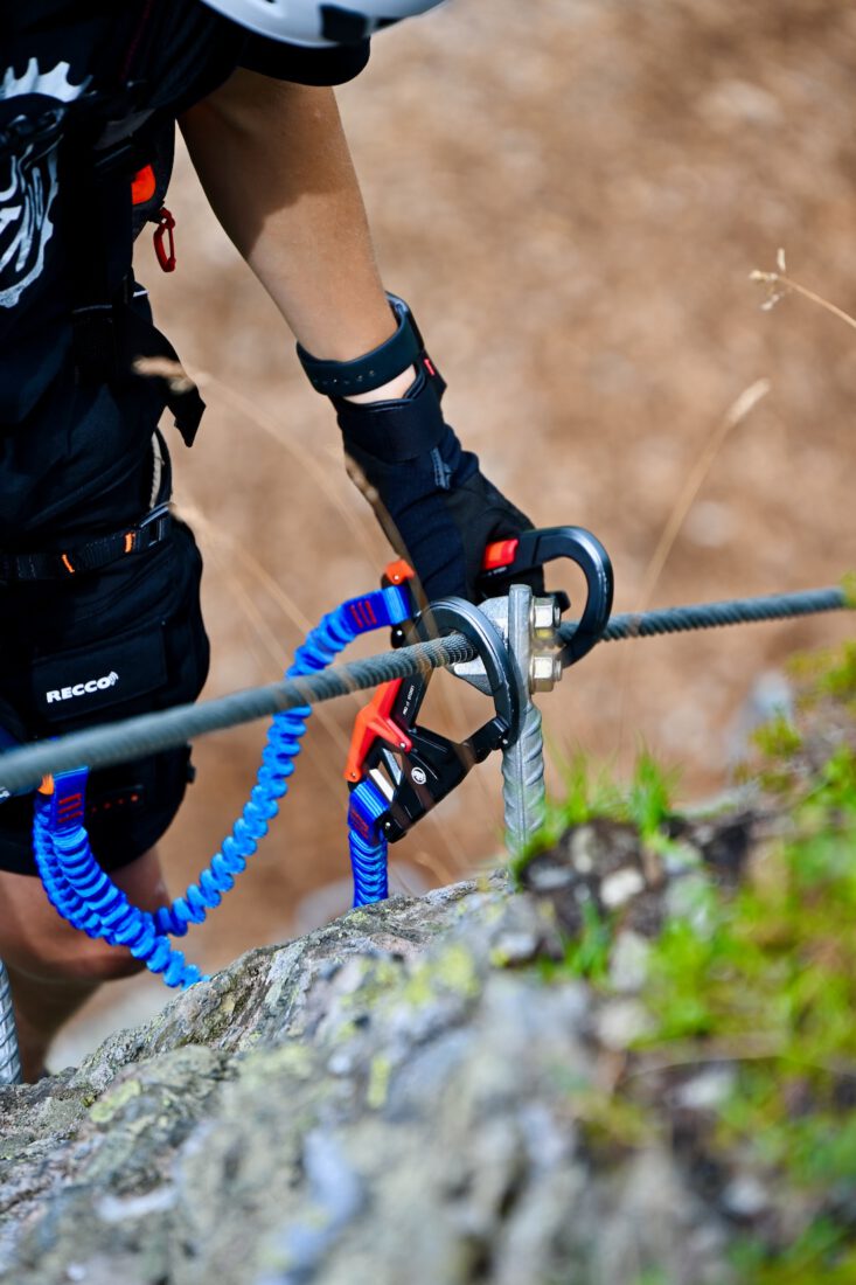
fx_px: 7135
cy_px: 642
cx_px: 428
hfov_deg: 6.9
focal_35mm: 200
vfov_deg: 10.3
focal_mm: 200
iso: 250
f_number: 6.3
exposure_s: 1/500
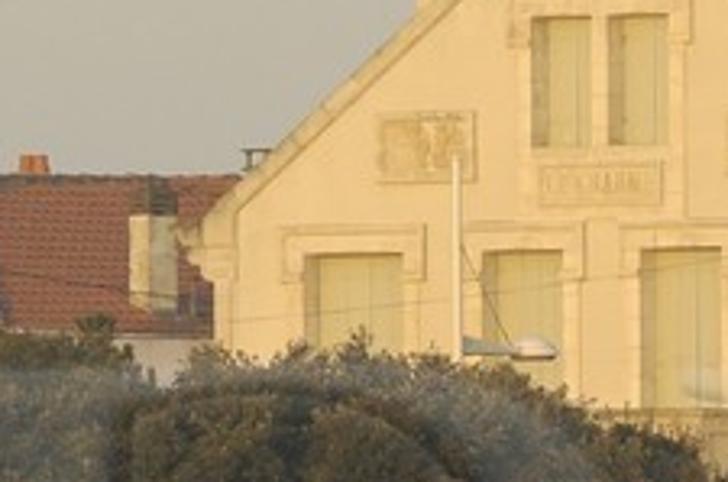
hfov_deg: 1.1
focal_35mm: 1866
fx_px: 37645
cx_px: 747
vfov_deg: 0.7
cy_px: 899
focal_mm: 175
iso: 100
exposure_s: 1/100
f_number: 4.5
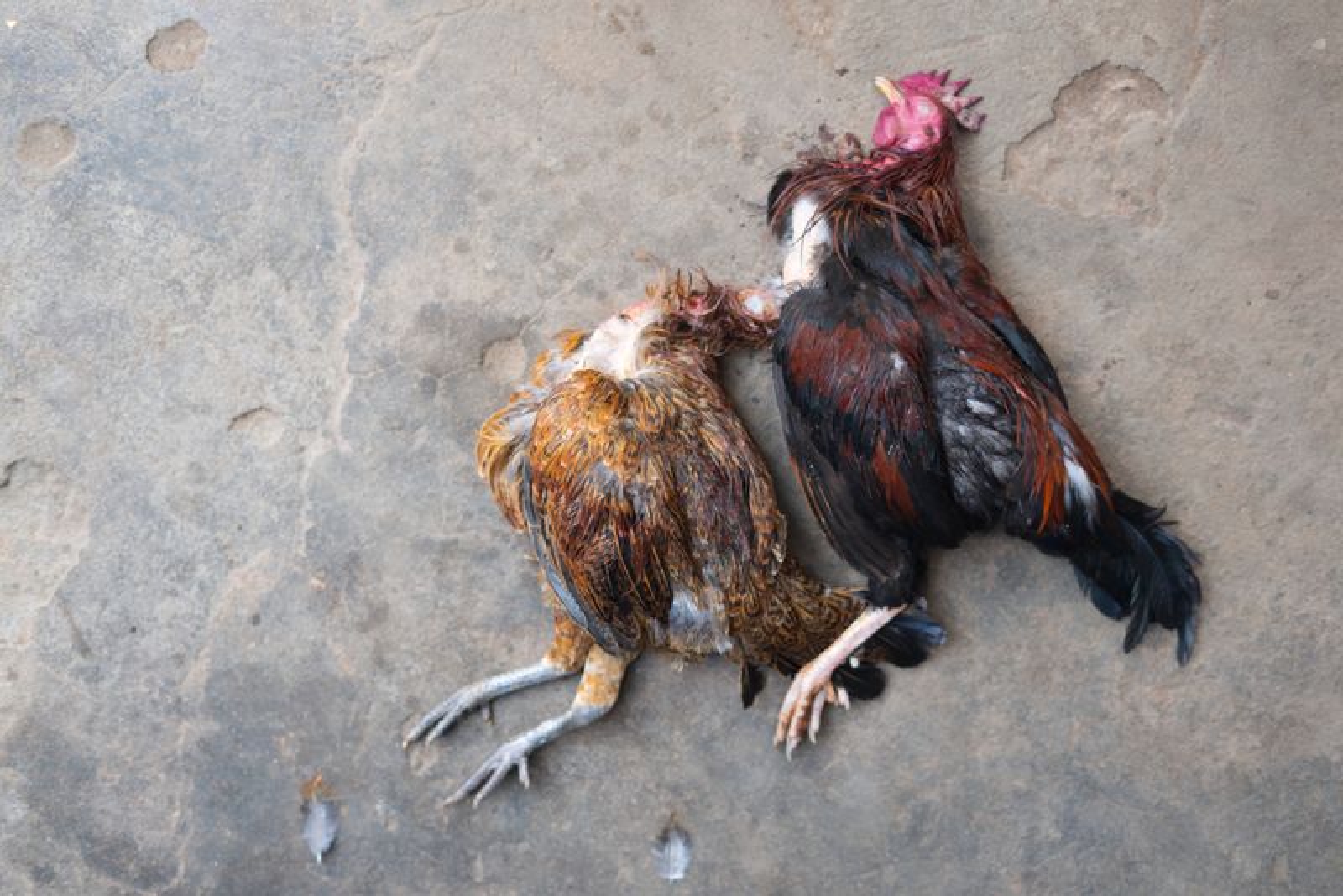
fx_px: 1866
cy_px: 448
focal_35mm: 50
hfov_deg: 39.6
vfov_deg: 27.0
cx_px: 672
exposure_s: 1/400
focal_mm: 50
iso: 400
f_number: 2
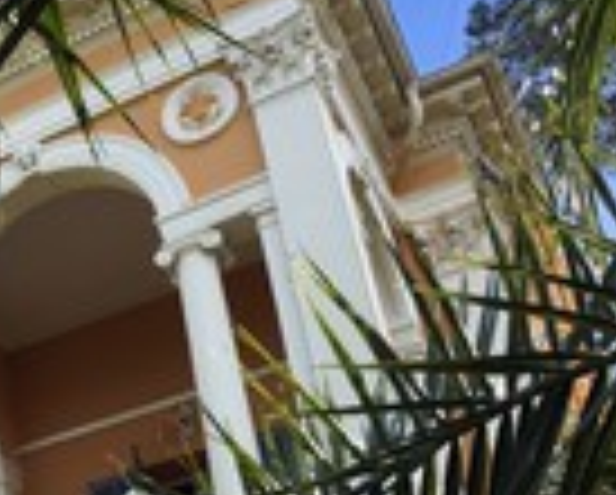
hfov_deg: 23.3
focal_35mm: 69
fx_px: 1260
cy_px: 495
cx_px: -247
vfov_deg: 21.4
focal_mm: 24
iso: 200
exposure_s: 1/200
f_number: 10
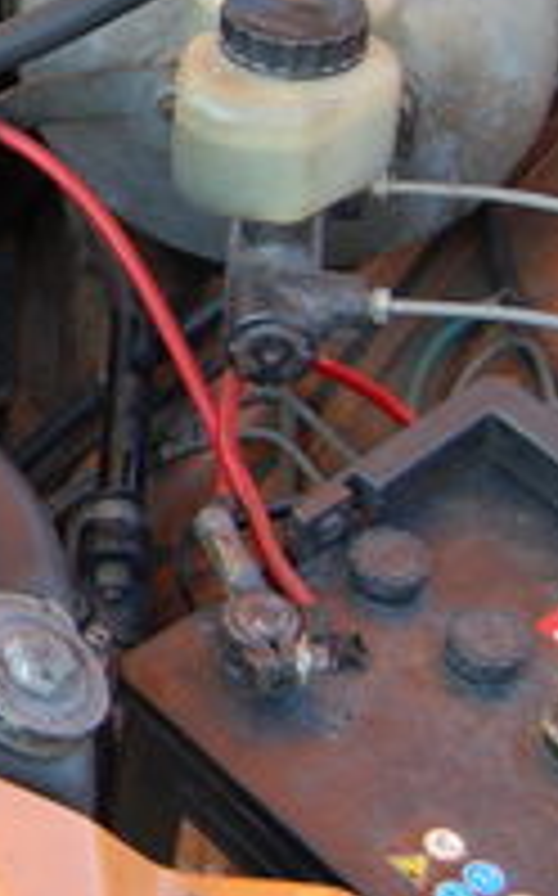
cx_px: -634
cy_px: 95
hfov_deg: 9.4
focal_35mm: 128
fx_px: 3121
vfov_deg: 16.1
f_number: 5.6
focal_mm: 26
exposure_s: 1/125
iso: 400
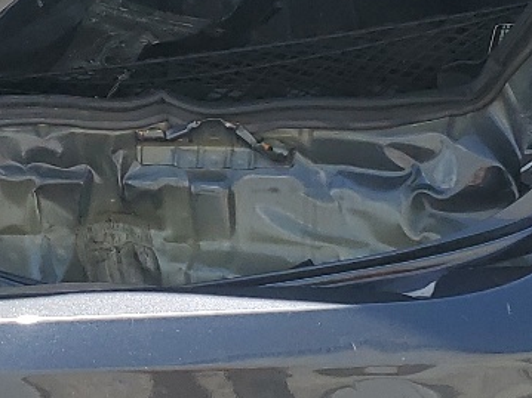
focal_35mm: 116
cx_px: 68
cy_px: 84
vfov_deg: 12.7
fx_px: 1782
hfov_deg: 16.8
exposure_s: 1/2500
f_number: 1.5
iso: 50
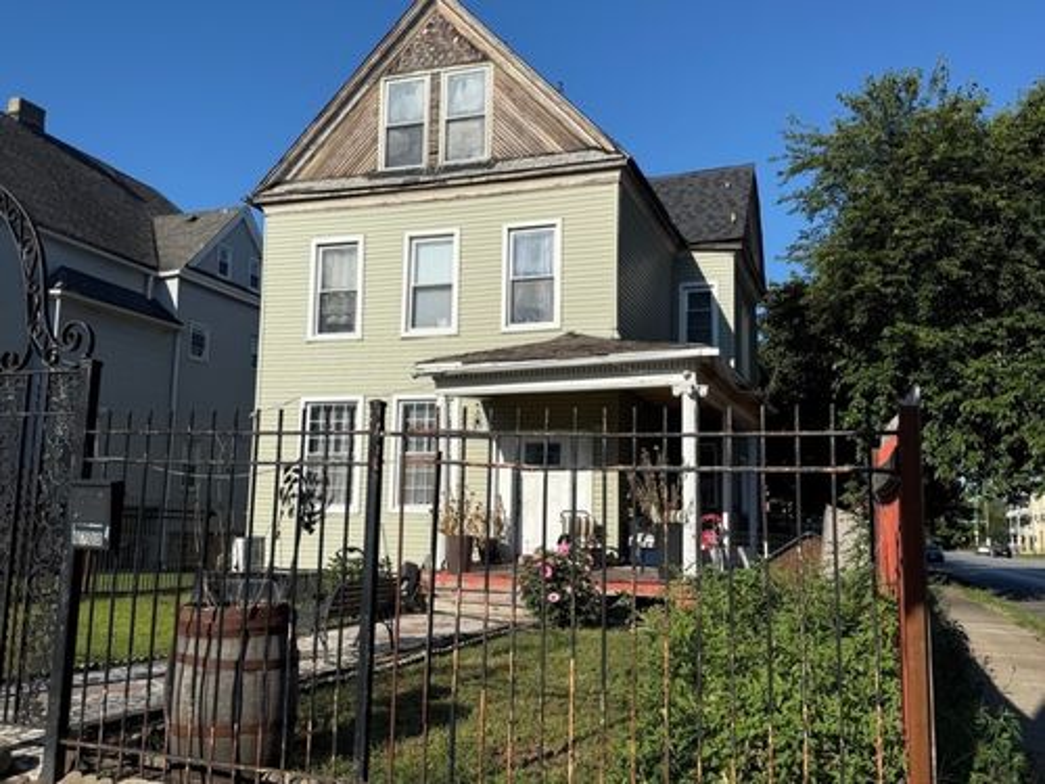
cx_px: 522
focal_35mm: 24
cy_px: 392
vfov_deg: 56.8
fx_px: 725
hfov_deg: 71.6
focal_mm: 6.76
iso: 80
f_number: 1.78
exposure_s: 1/5714
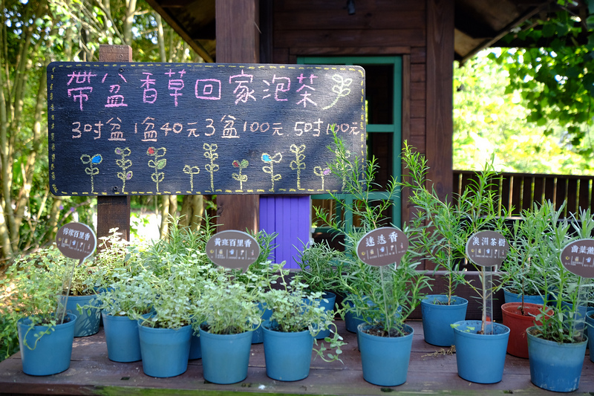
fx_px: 594
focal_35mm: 36
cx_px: 297
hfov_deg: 53.1
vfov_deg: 36.9
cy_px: 198
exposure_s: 1/170
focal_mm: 24
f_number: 4.5
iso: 400
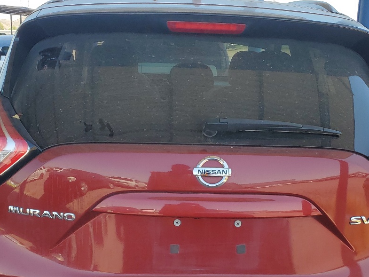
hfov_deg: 36.1
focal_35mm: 53
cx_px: 200
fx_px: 565
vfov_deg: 26.9
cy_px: 228
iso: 50
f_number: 1.5
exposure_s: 1/667
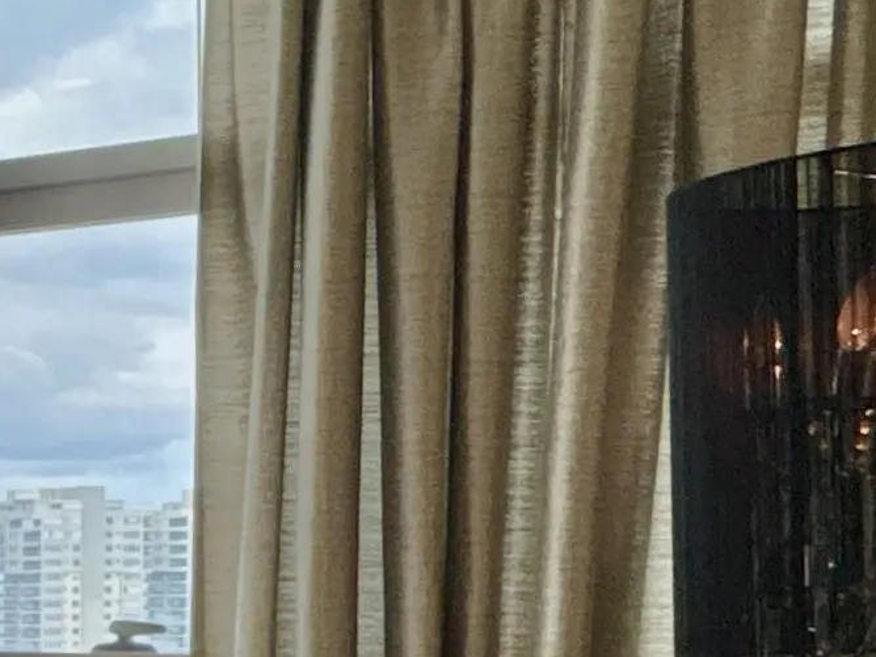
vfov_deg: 15.5
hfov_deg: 17.6
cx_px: -866
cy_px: 1233
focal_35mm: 80
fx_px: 2024
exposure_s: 1/133
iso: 40
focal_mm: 2.22
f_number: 2.2
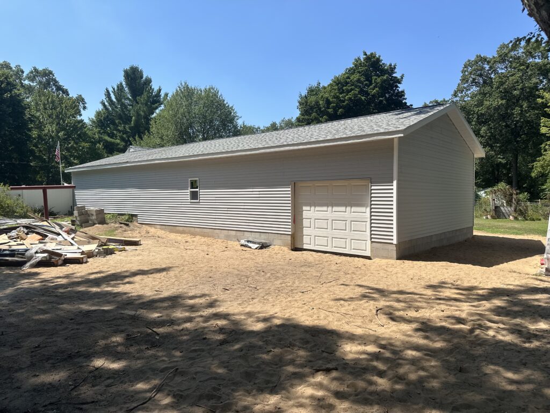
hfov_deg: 71.6
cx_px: 275
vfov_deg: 56.8
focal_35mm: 24
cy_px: 206
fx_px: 381
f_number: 1.78
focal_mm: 6.86
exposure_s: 1/4016
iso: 80
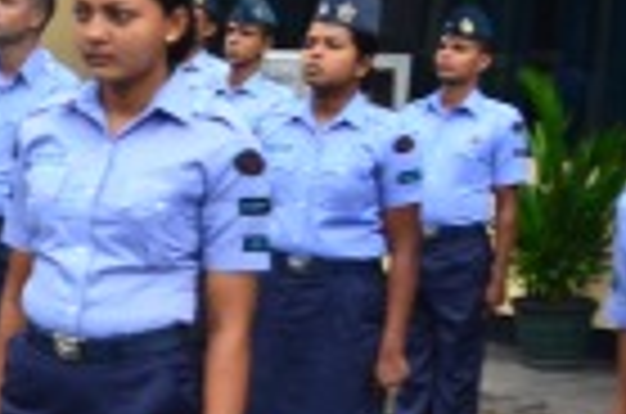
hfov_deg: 13.2
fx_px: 2464
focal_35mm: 142
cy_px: 223
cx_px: -450
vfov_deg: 9.6
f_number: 6.3
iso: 250
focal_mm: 22
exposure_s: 1/80
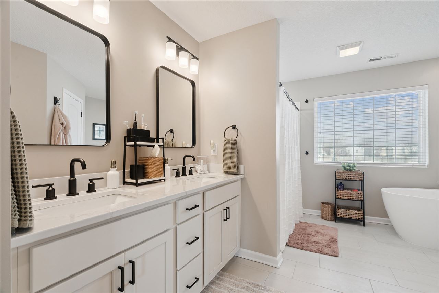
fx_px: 195
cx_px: 220
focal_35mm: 16
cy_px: 146
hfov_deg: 96.7
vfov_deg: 73.7
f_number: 10
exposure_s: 1/20
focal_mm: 16
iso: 400
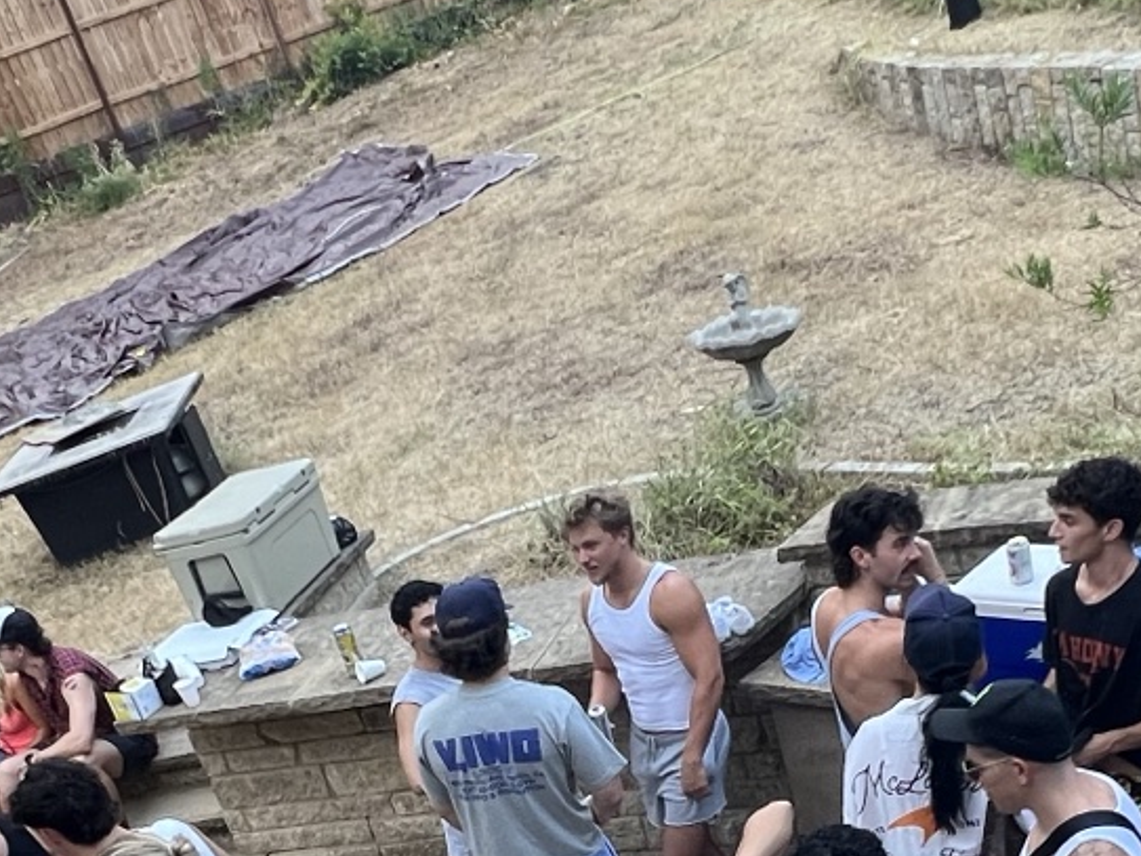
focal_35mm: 46
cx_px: 609
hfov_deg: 41.2
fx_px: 1516
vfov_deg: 28.9
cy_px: 911
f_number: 1.8
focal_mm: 1.57
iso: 125
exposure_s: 1/120
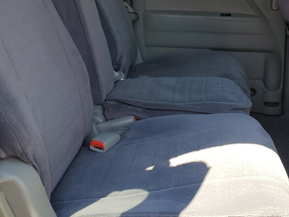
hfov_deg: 35.7
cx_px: 198
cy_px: 50
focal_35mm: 53
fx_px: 443
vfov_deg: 27.1
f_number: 1.5
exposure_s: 1/417
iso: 50
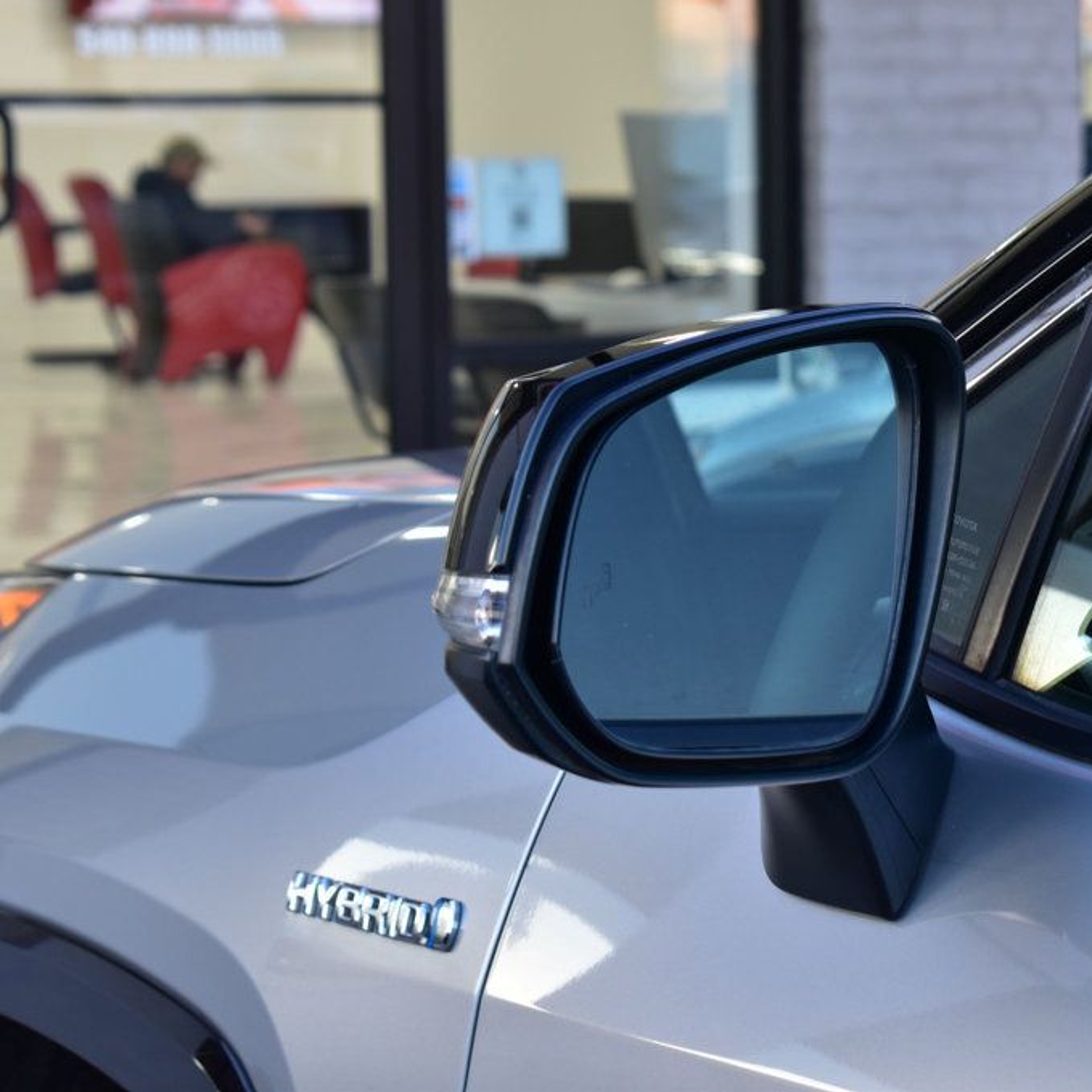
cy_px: 545
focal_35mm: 106
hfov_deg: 16.4
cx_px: 772
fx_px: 3770
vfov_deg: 16.5
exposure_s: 1/30
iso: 400
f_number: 7.1
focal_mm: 55
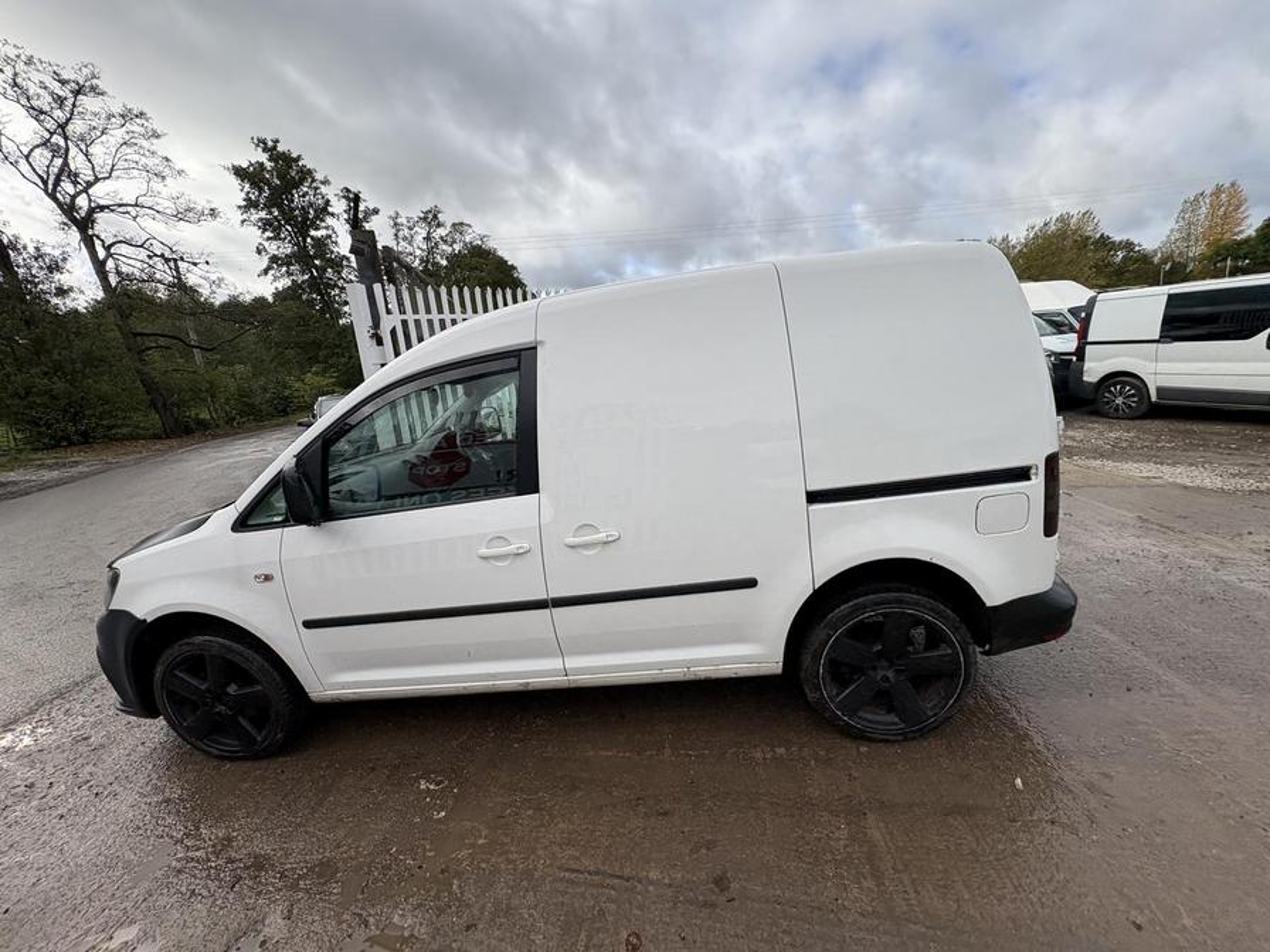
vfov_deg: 85.7
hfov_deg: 102.1
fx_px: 514
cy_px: 476
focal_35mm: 14
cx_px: 635
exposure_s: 1/1078
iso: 40
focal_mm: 2.22
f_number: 2.2
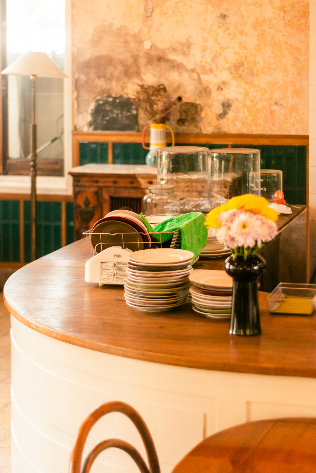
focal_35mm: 75
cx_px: 158
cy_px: 236
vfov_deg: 27.0
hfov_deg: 18.2
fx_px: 987
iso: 200
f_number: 1.8
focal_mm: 50
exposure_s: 1/100
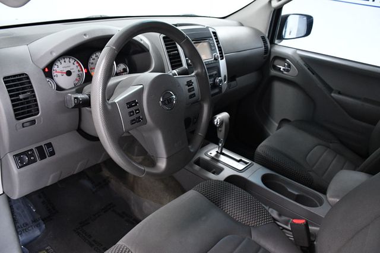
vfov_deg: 47.9
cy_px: 126
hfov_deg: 67.4
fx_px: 285
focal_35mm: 27
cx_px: 190
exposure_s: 1/125
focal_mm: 18
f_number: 5.6
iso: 2500
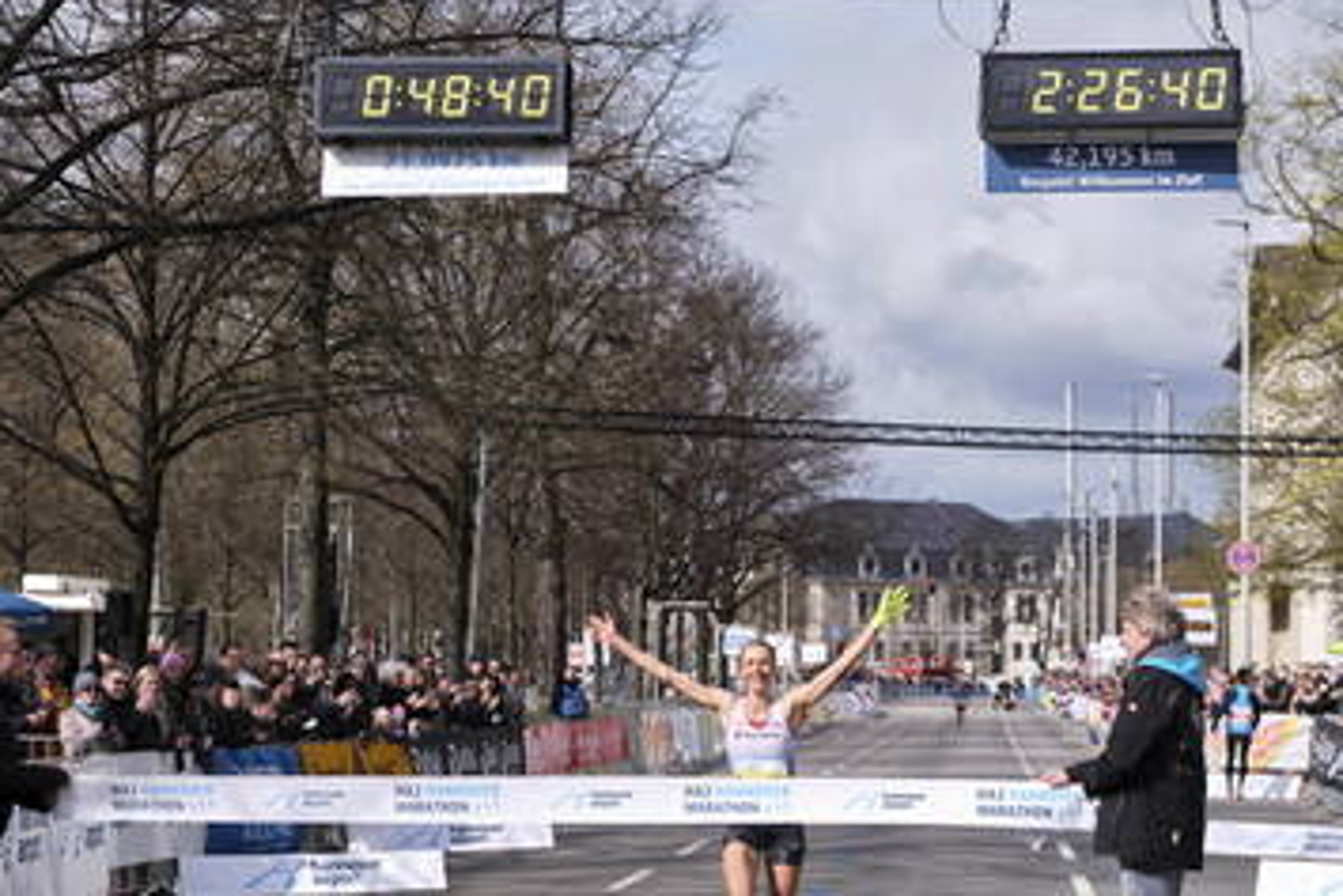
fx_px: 3545
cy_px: 344
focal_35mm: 95
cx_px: 696
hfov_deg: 21.4
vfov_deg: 14.4
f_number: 4
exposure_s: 1/2000
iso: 200
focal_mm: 50
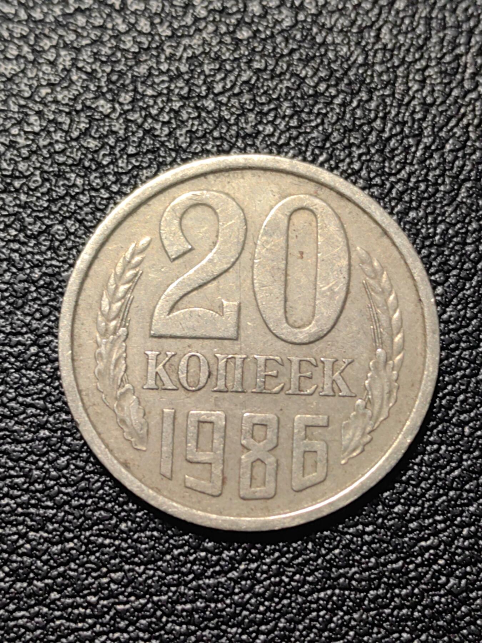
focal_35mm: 72
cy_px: 322
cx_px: 241
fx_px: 1337
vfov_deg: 27.0
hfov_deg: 20.4
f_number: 2
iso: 50
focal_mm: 5.75
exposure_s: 1/105
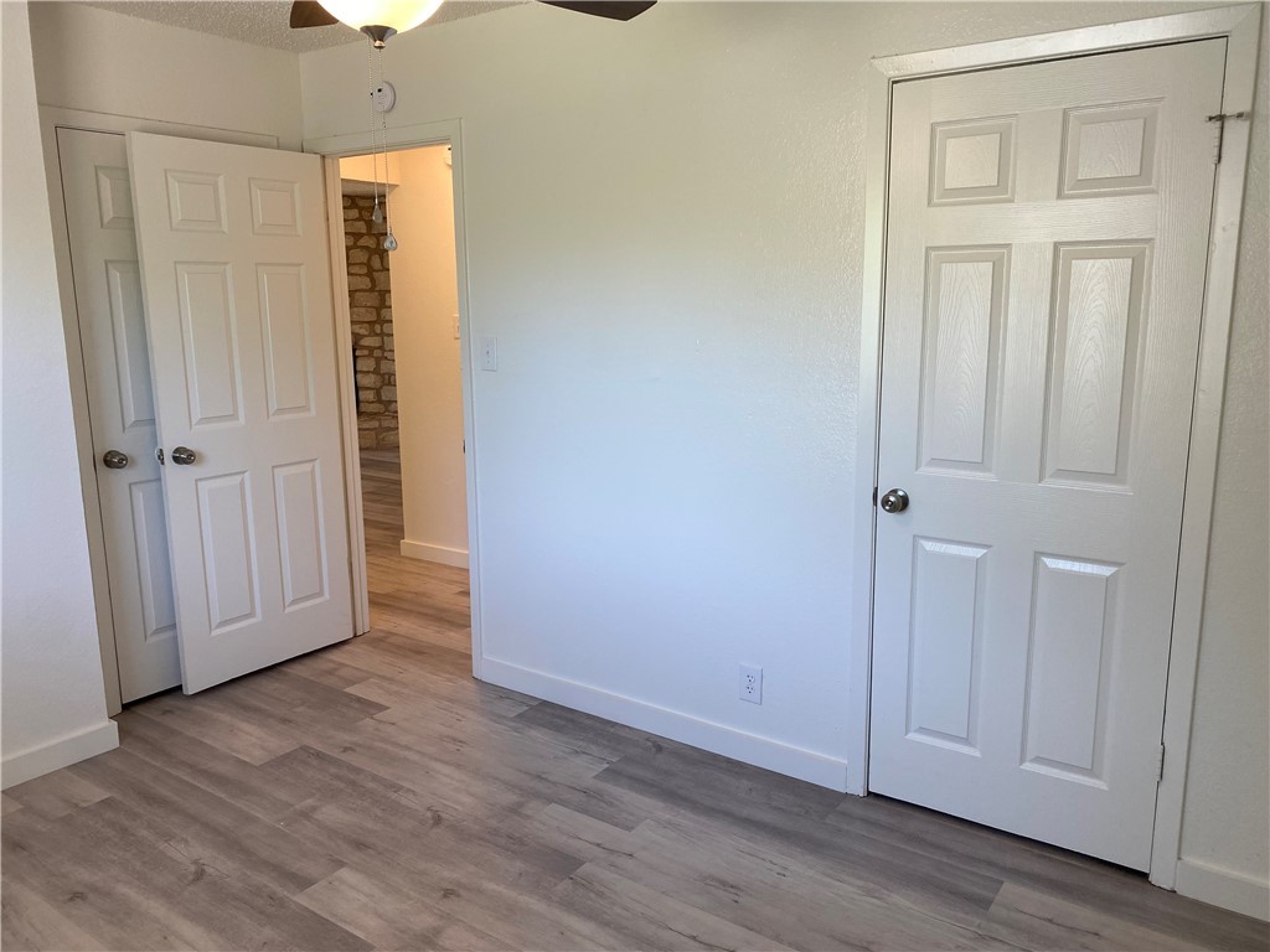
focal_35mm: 26
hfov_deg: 67.3
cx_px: 635
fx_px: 954
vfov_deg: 53.1
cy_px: 476
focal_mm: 4.25
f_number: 1.8
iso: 80
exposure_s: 1/120
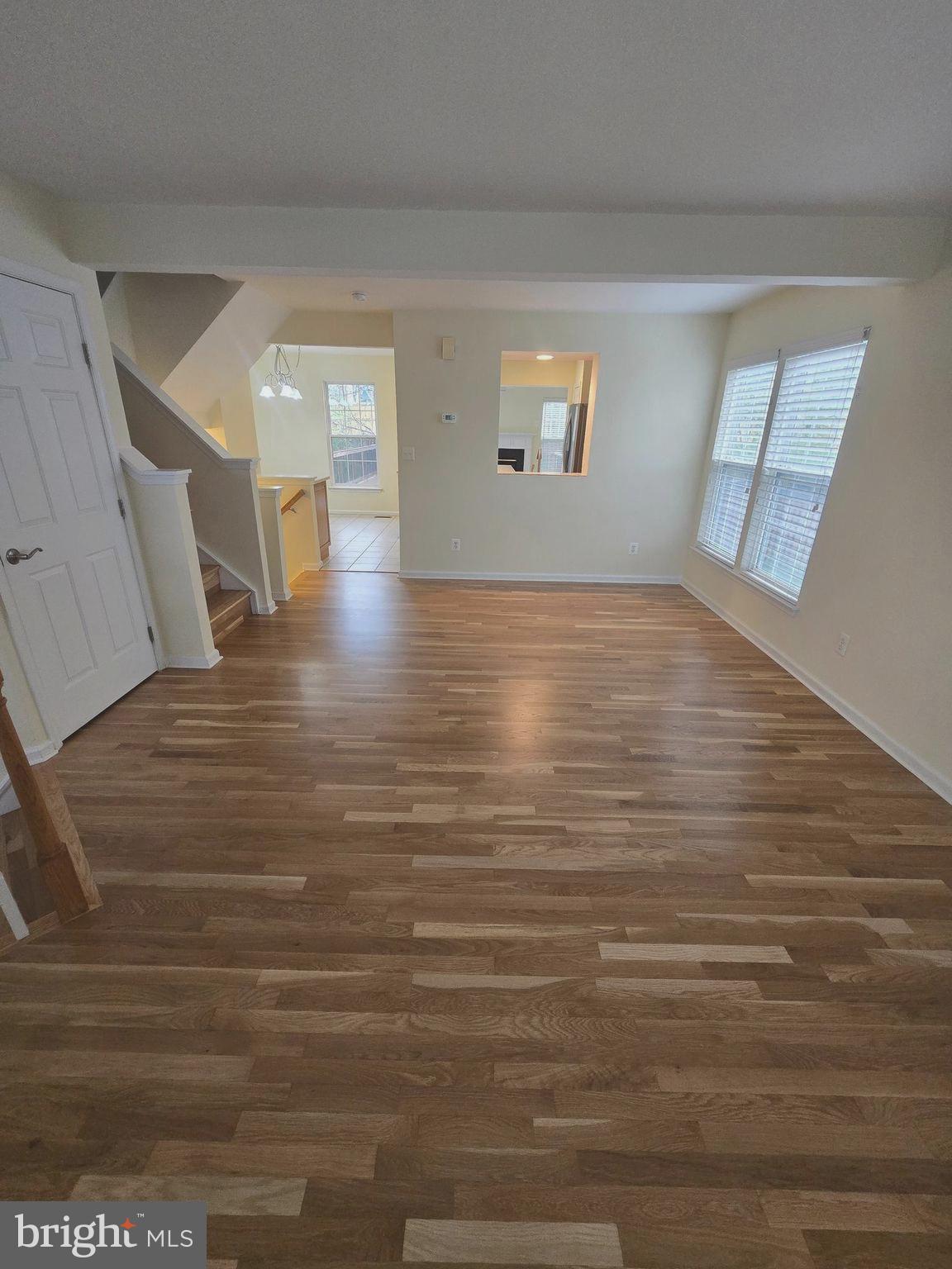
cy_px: 634
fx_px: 477
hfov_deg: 89.9
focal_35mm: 13
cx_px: 476
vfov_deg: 106.2
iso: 250
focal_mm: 2.2
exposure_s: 1/60
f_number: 2.2
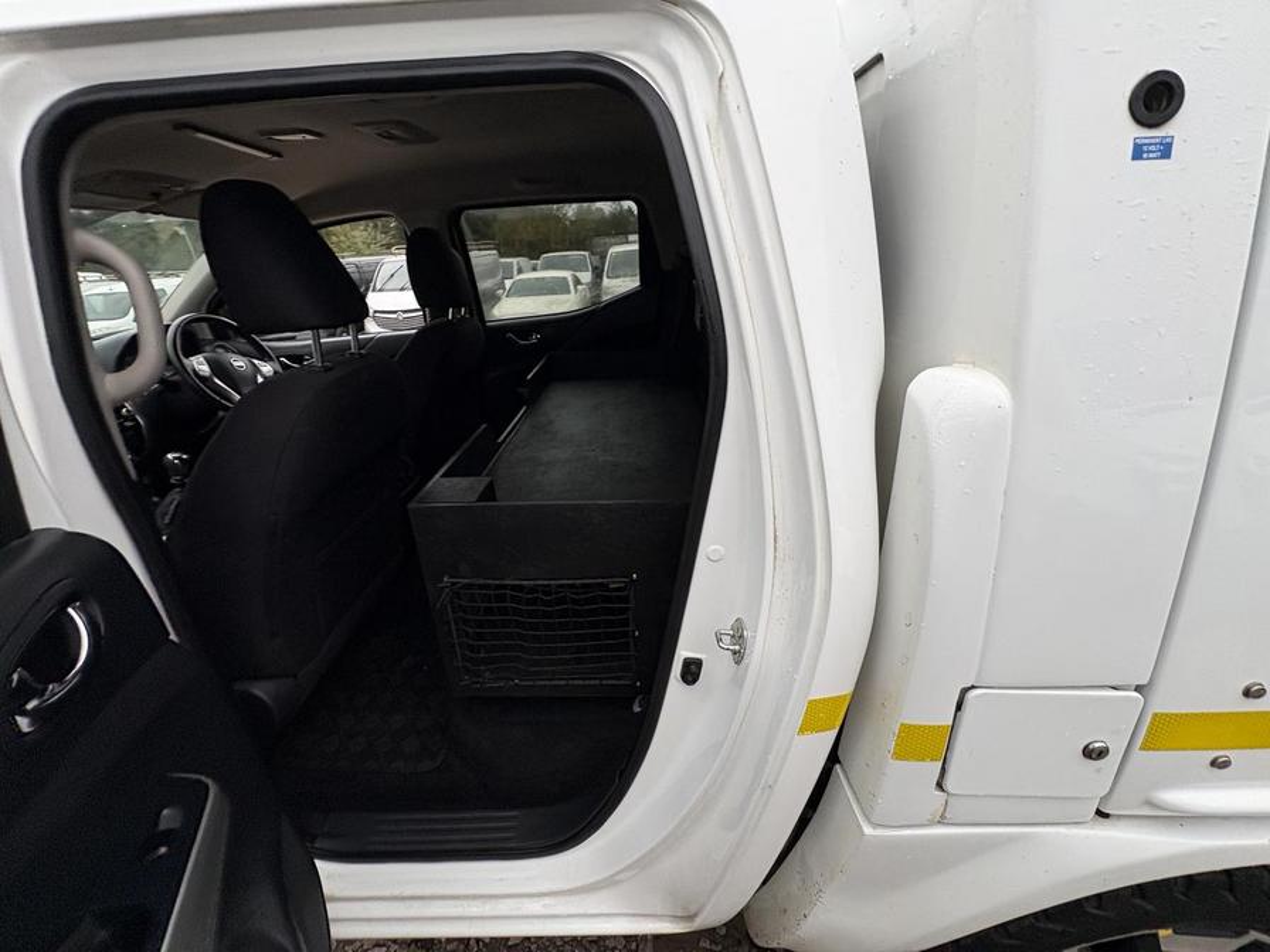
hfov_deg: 102.1
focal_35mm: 14
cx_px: 635
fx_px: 514
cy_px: 476
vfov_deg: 85.7
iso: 64
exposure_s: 1/129
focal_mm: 2.22
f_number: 2.2
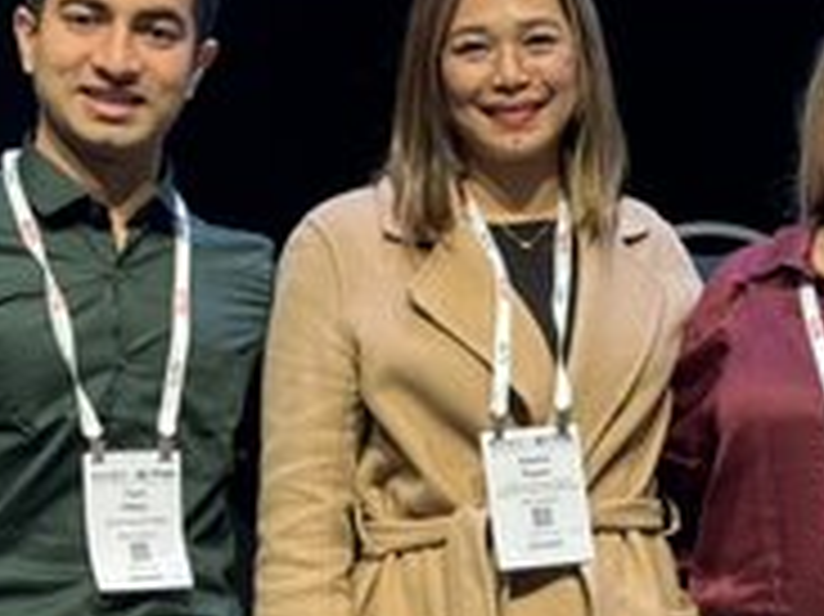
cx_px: 716
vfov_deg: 10.8
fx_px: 3235
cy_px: 546
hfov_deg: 14.4
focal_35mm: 136
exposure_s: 1/50
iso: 125
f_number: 1.78
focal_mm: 6.76
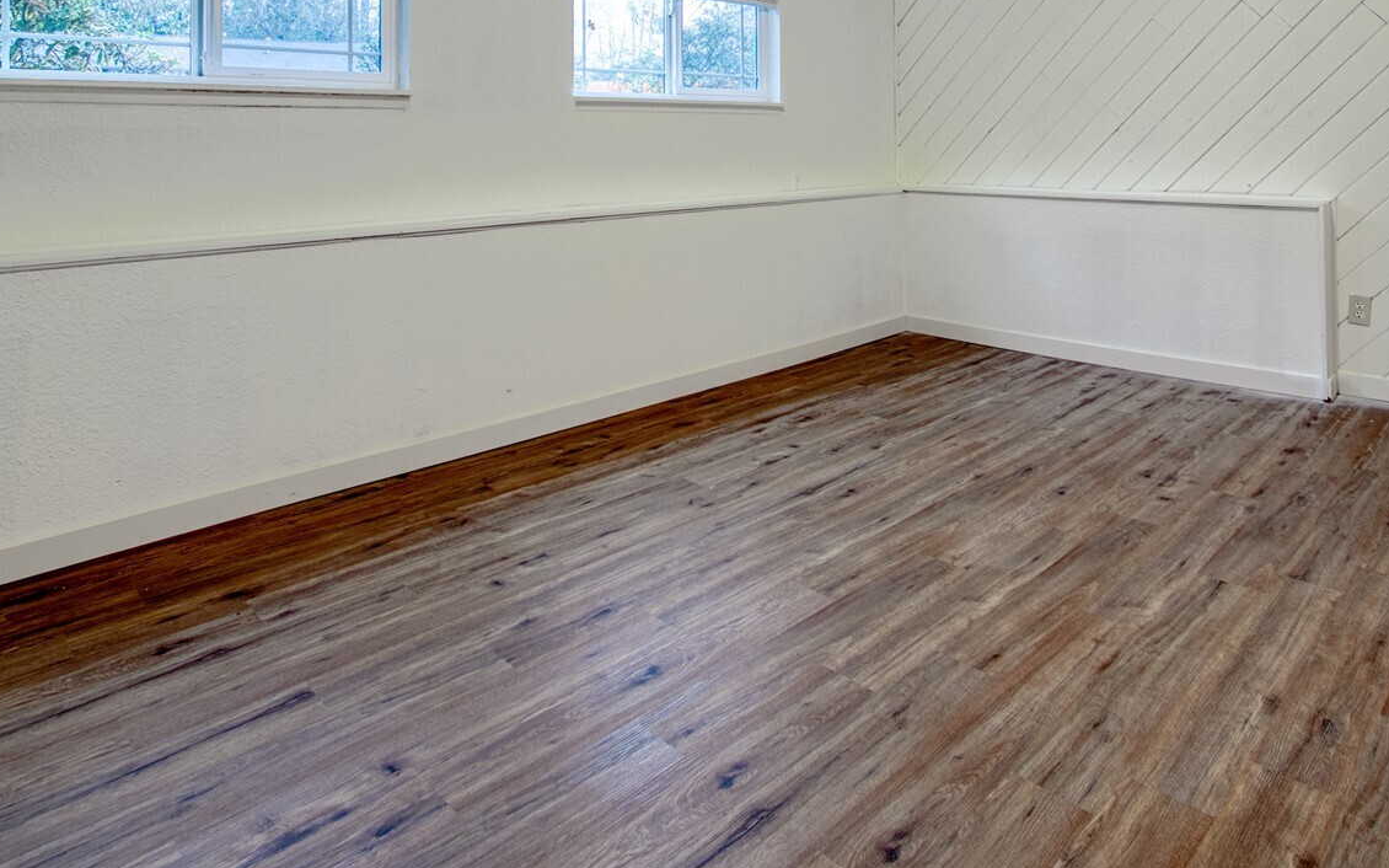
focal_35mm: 21
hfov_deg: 81.4
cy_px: 152
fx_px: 795
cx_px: 826
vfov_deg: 52.8
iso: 200
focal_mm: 7
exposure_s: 1/2.5
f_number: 6.3
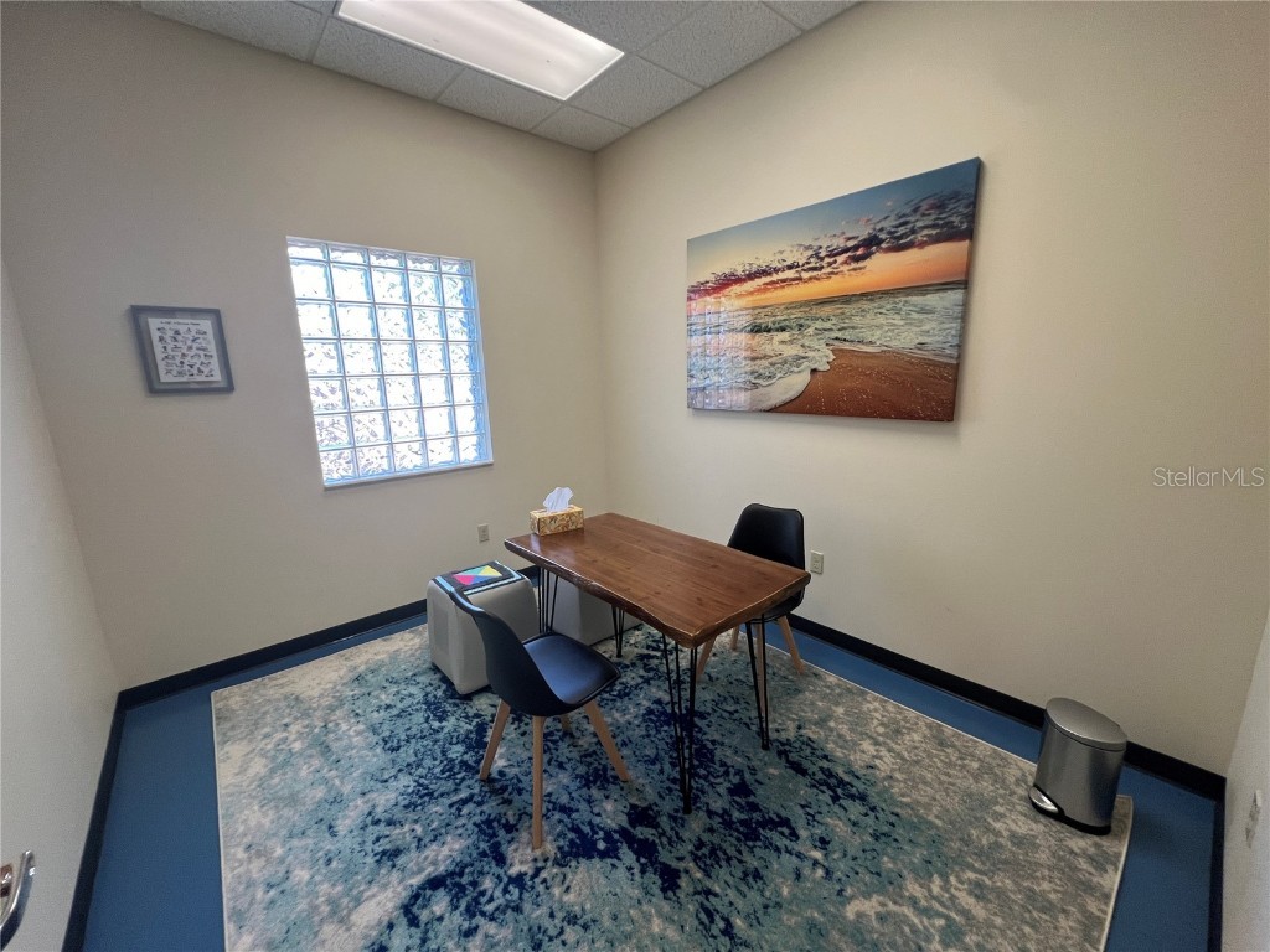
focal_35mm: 13
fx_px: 477
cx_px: 635
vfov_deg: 89.9
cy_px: 476
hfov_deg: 106.2
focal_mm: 1.57
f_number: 1.8
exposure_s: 1/120
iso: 125
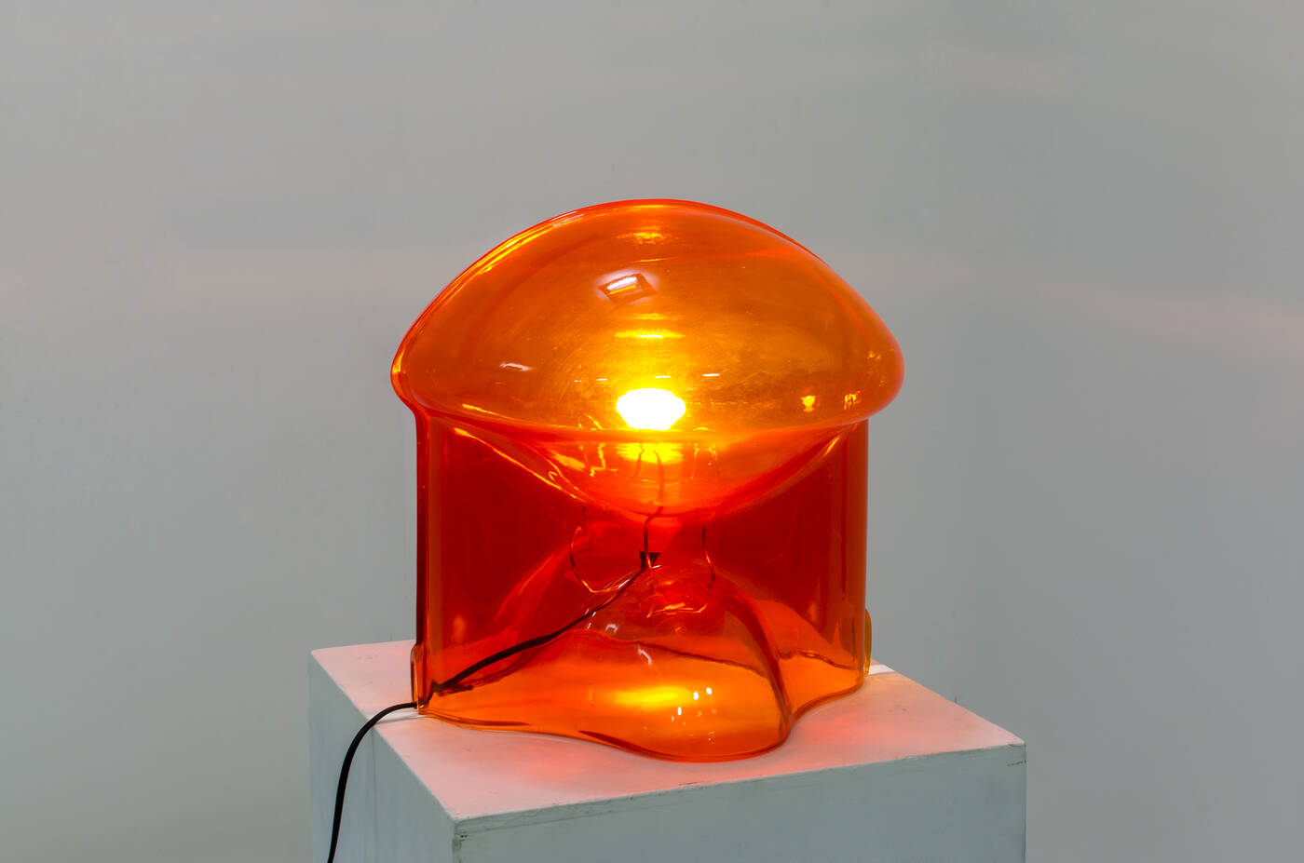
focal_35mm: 52
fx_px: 1898
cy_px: 432
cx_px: 652
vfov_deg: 25.6
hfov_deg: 37.9
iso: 100
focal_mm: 35
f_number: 13
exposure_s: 1
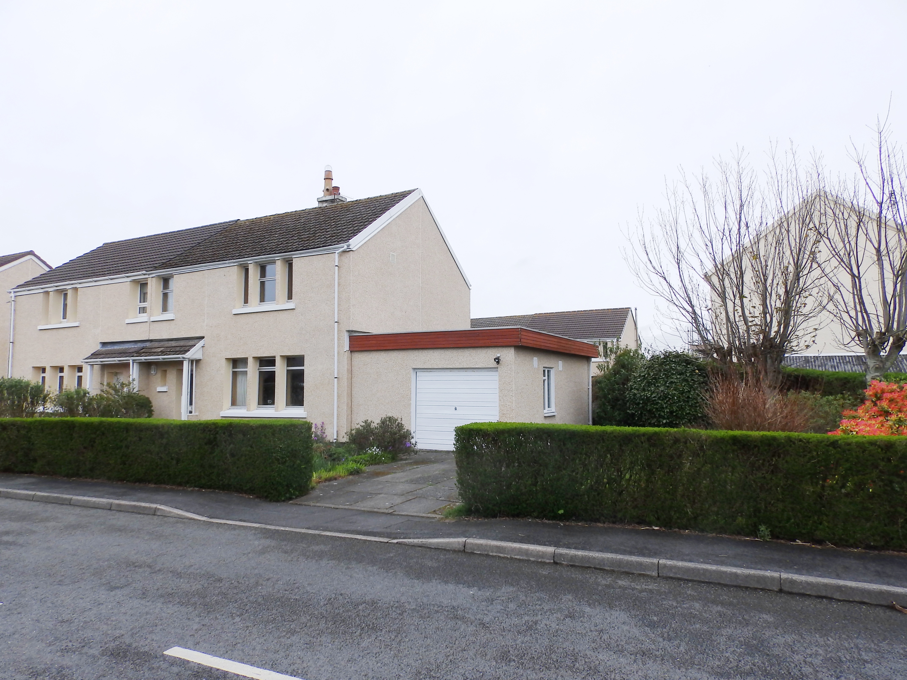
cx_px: 454
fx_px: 576
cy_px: 340
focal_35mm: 22
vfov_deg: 61.1
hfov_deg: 76.4
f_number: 4.5
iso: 80
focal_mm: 4
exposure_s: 1/320
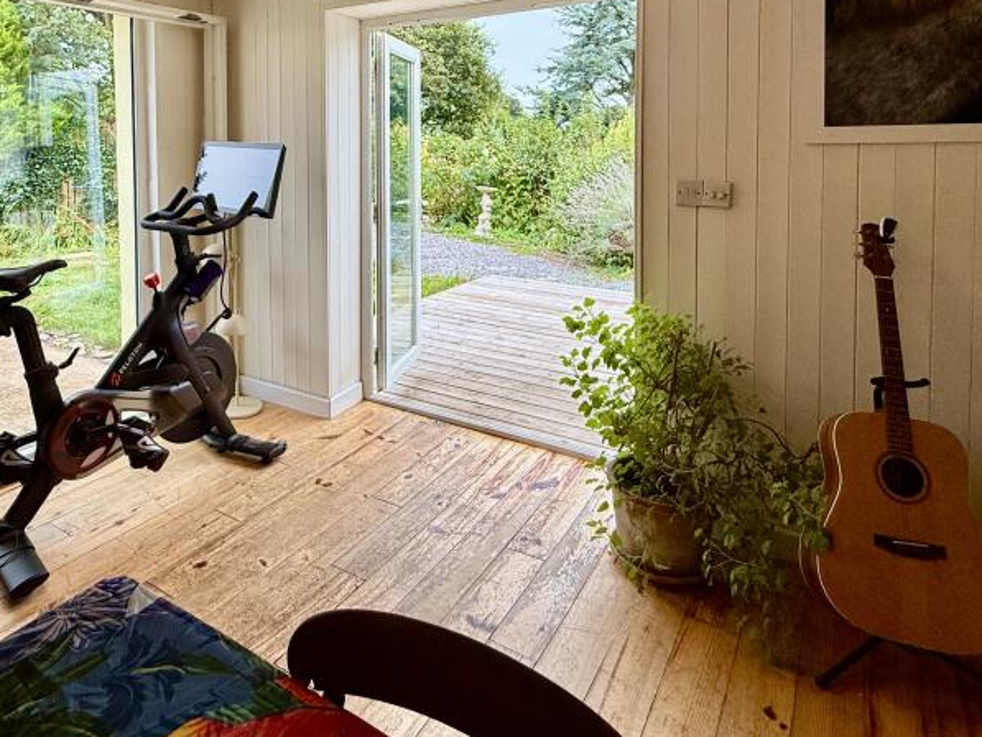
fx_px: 681
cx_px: 391
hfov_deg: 70.8
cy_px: 163
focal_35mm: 24
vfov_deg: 53.6
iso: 64
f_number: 2.2
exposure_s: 1/119
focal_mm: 2.22
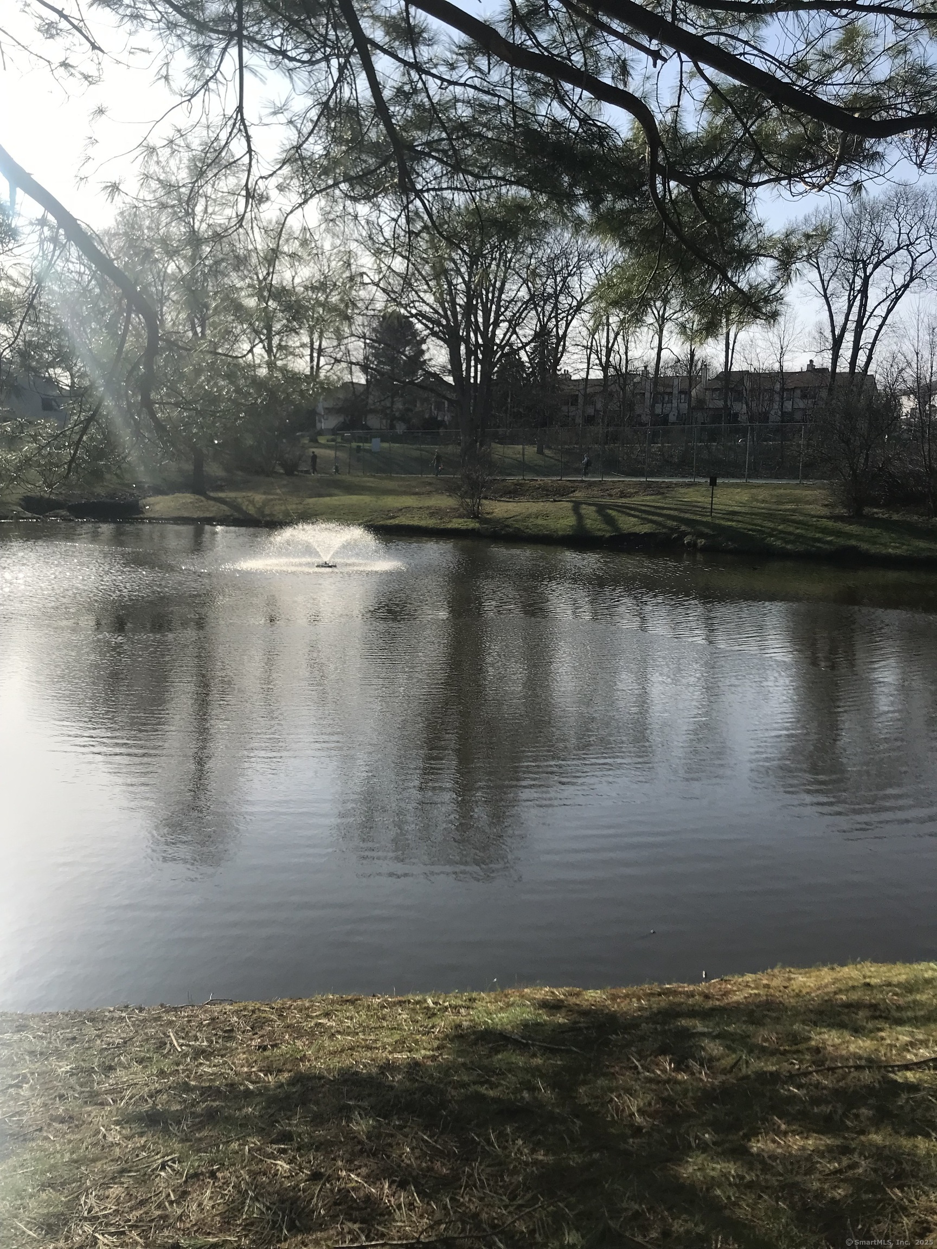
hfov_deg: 49.7
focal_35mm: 28
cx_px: 468
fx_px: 1011
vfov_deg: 63.4
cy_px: 624
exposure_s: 1/2283
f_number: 1.8
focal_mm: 3.99
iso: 20
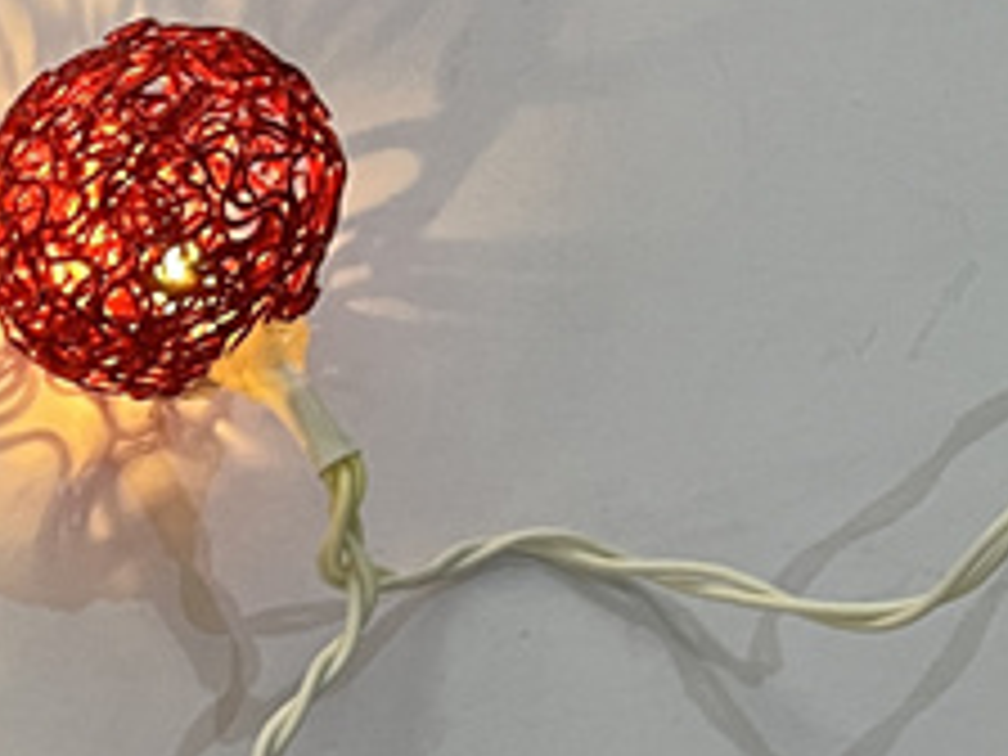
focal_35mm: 116
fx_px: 3378
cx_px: -940
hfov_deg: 14.4
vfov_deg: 11.8
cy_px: 1372
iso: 320
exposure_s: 1/50
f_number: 1.6
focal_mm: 5.1
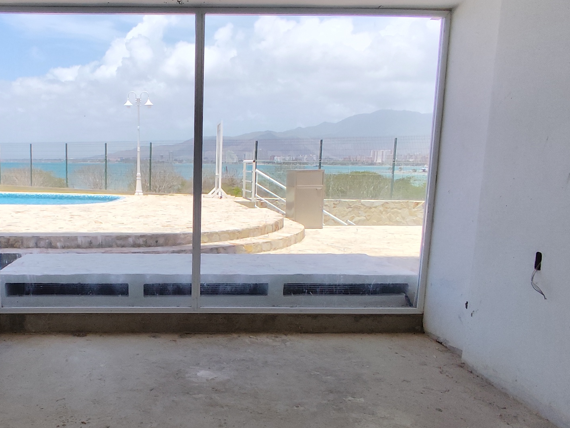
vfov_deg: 38.3
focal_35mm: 37
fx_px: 610
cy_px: 287
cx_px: 167
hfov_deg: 48.8
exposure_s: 1/1508
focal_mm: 1.65
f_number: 2.2
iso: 50
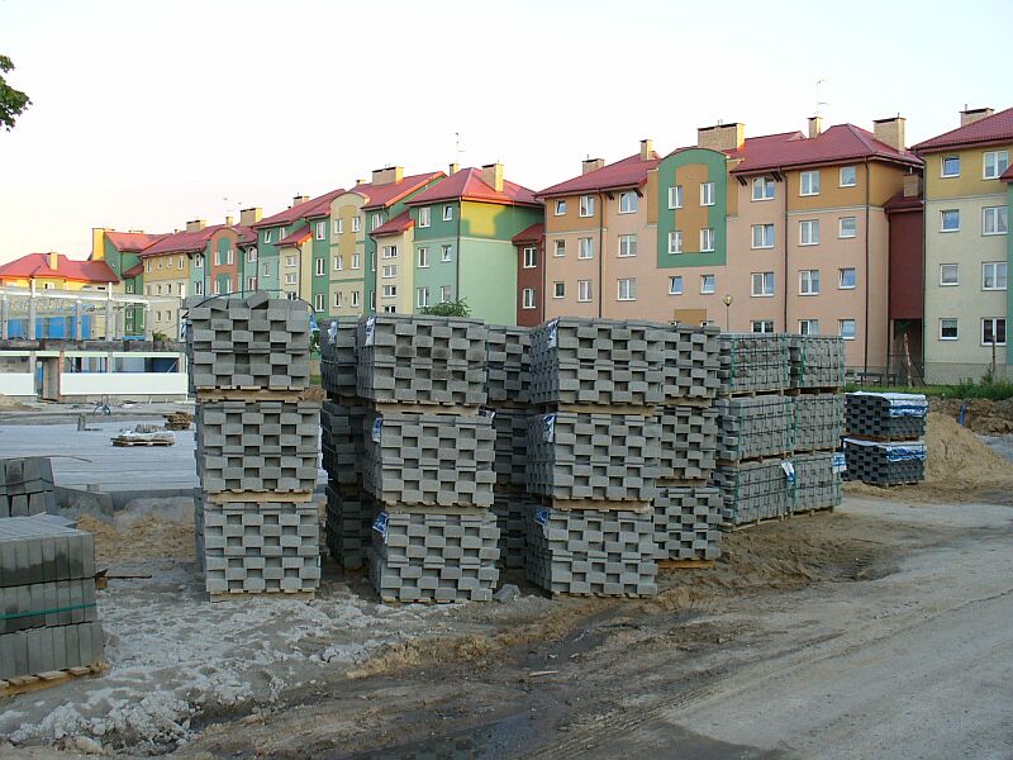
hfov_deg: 45.8
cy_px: 380
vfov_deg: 35.1
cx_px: 506
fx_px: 1200
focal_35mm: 41
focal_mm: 6.1
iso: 80
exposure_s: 1/60
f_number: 2.8
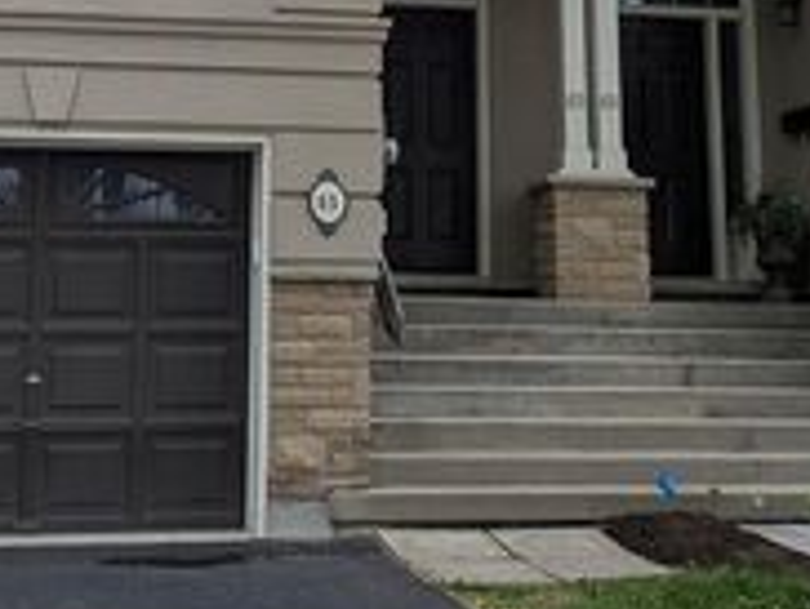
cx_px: 307
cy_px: 9
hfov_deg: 29.2
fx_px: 1546
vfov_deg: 21.6
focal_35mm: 66
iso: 33
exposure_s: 1/370
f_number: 1.85
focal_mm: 6.81
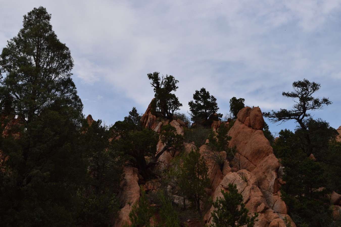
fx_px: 781
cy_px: 114
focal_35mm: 82
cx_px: 170
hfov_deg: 24.6
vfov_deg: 16.6
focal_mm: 55
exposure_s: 1/200
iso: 100
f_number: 11
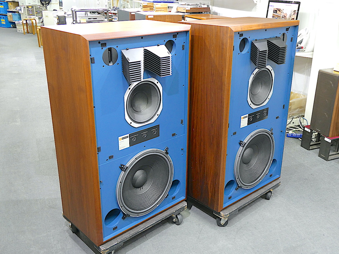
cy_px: 127
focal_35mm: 35
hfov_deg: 52.6
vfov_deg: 40.7
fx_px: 343
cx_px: 170
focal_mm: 6.3
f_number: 3.7
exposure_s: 1/3.2
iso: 200
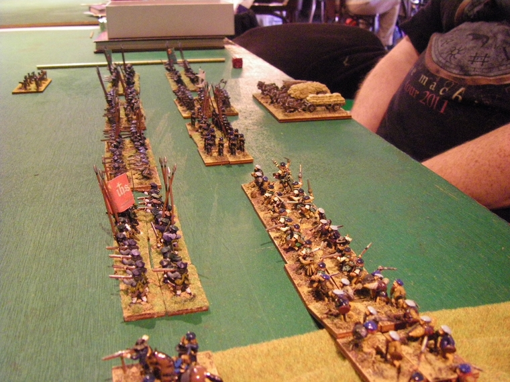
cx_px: 255
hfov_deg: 49.0
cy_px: 191
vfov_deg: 37.7
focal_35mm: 38
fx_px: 560
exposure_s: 1/6
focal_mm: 6.3
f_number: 3.5
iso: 800
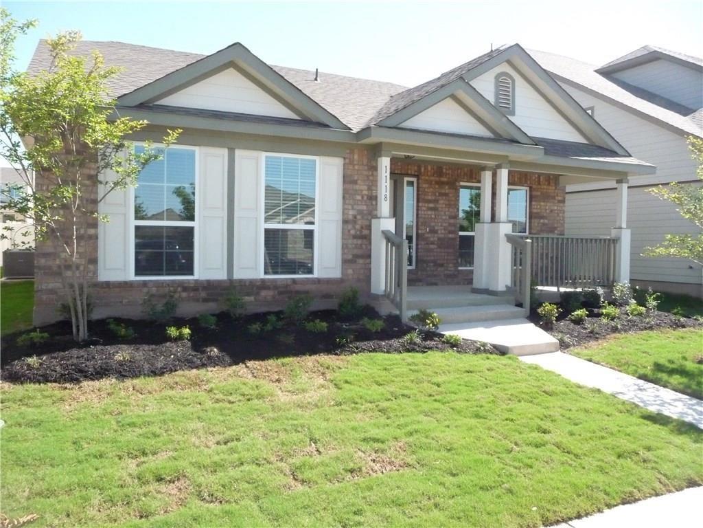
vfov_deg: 49.7
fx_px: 569
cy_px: 264
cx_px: 352
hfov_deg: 63.4
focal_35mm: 28
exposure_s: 1/640
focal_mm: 4.7
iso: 800
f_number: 8
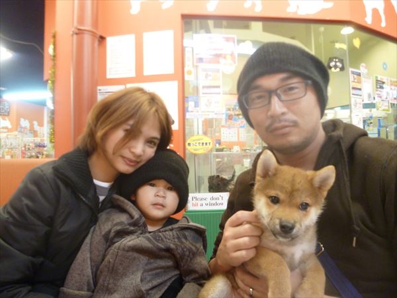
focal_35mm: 24
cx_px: 198
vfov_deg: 56.8
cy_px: 149
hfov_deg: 71.6
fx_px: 275
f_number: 2.5
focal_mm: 4.3
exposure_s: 1/40
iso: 400
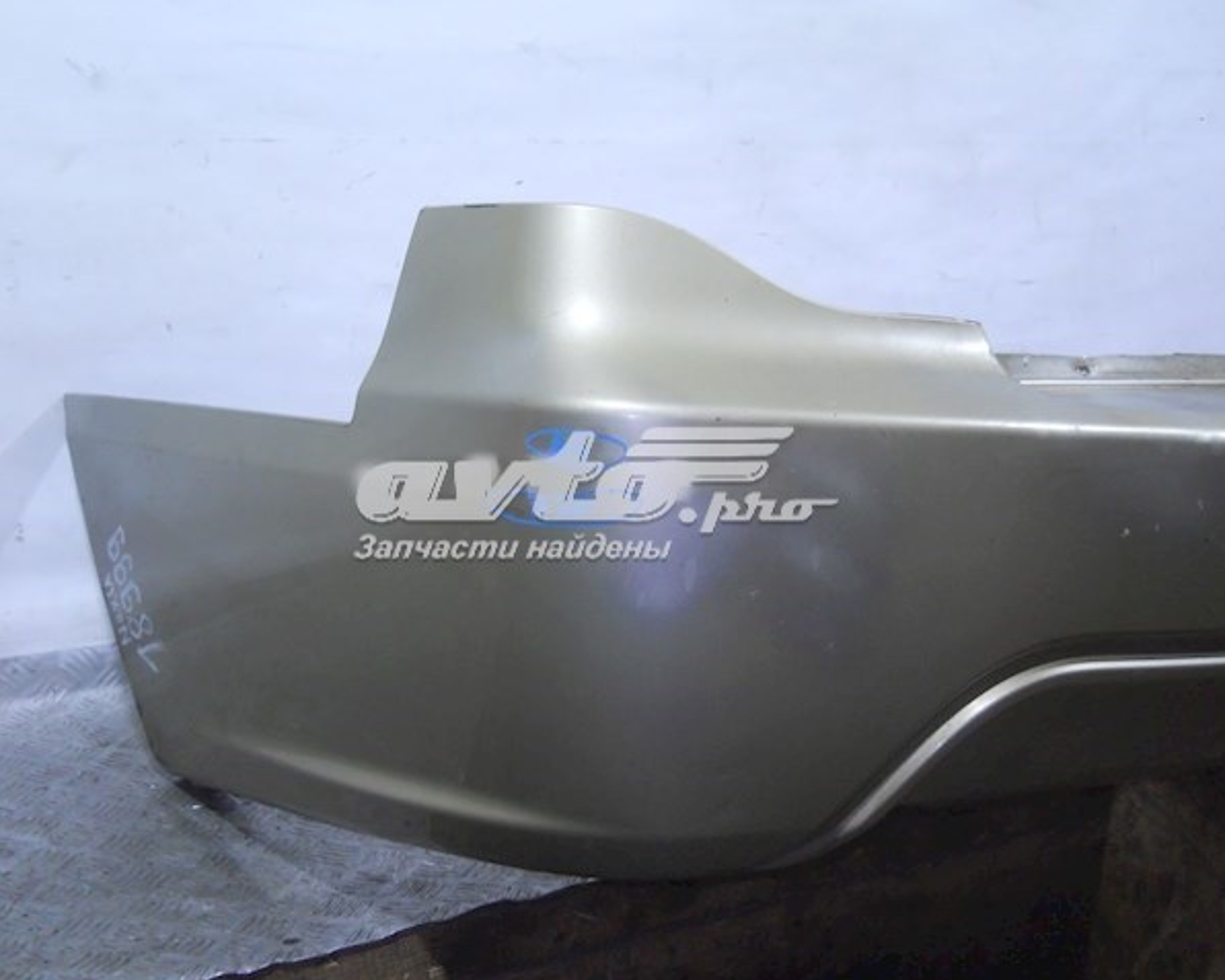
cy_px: 489
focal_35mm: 43
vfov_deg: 34.9
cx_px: 590
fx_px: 1559
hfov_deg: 42.9
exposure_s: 1/30
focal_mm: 6.72
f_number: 3.1
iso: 200
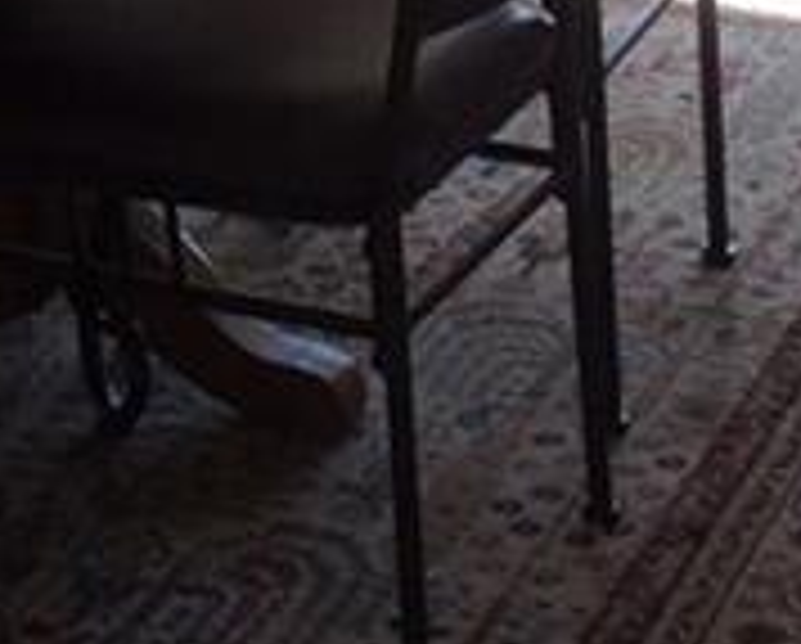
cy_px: -410
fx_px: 4250
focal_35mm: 179
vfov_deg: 8.4
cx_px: 104
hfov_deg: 10.7
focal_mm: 3.3
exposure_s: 1/120
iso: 40
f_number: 2.4
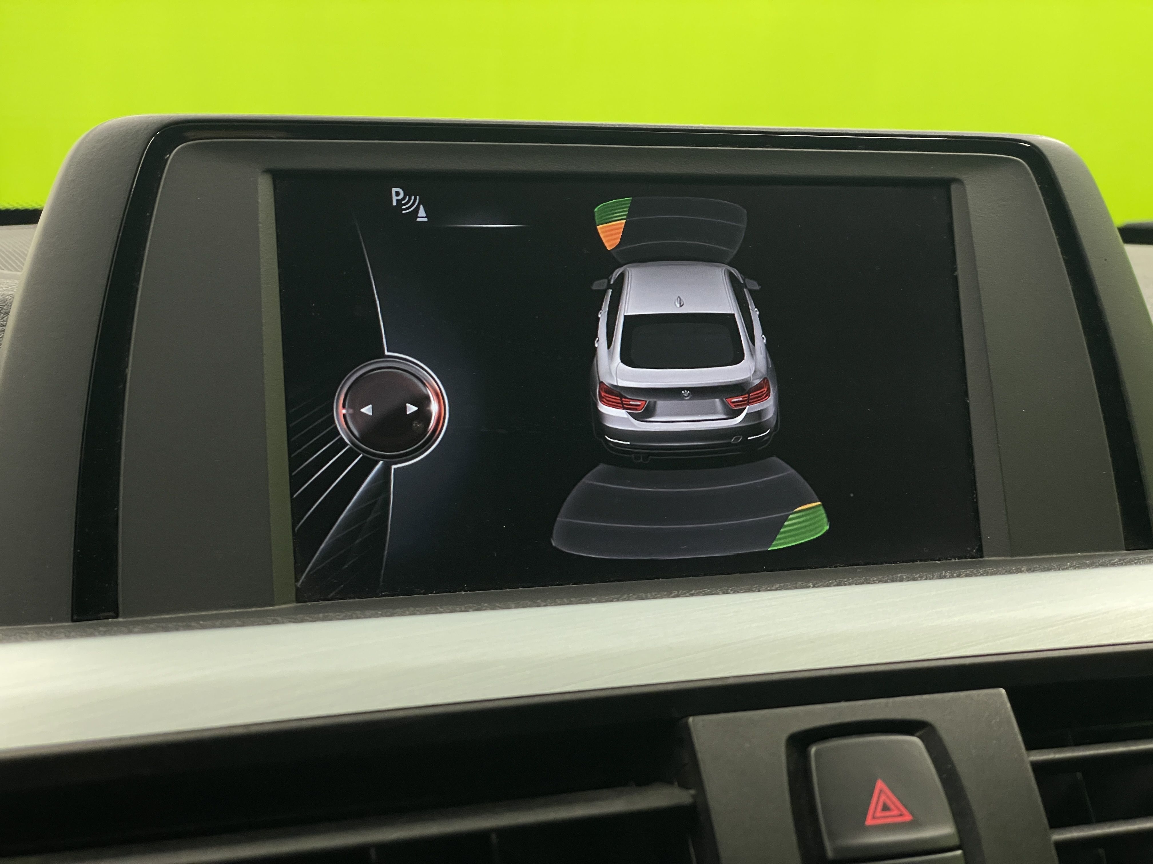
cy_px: 432
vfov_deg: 28.0
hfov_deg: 36.8
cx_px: 576
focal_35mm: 52
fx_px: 1732
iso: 250
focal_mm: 6
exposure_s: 1/50
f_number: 2
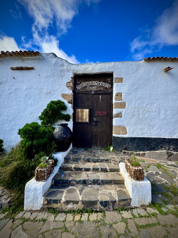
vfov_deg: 102.1
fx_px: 96
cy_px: 119
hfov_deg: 85.7
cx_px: 89
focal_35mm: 14
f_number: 2.2
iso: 40
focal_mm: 2.22
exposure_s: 1/652
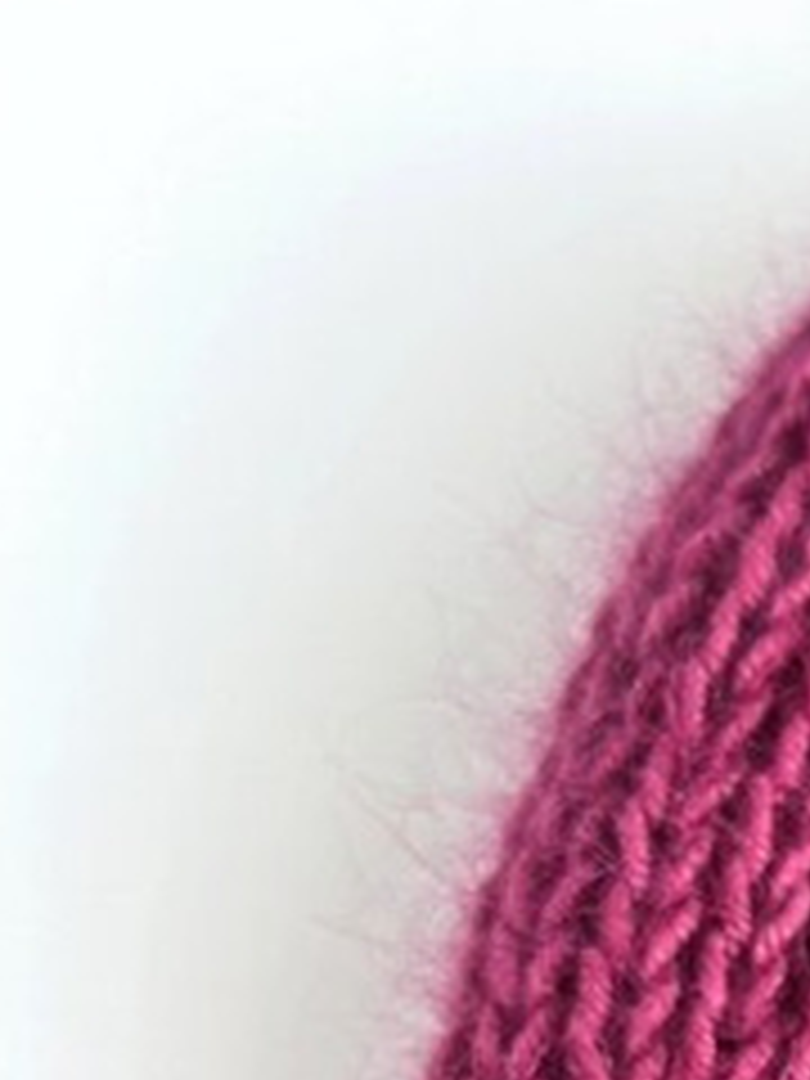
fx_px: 3744
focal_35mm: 120
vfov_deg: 15.1
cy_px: 1665
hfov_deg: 11.4
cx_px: 1485
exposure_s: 1/60
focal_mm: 6.86
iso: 200
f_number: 1.78
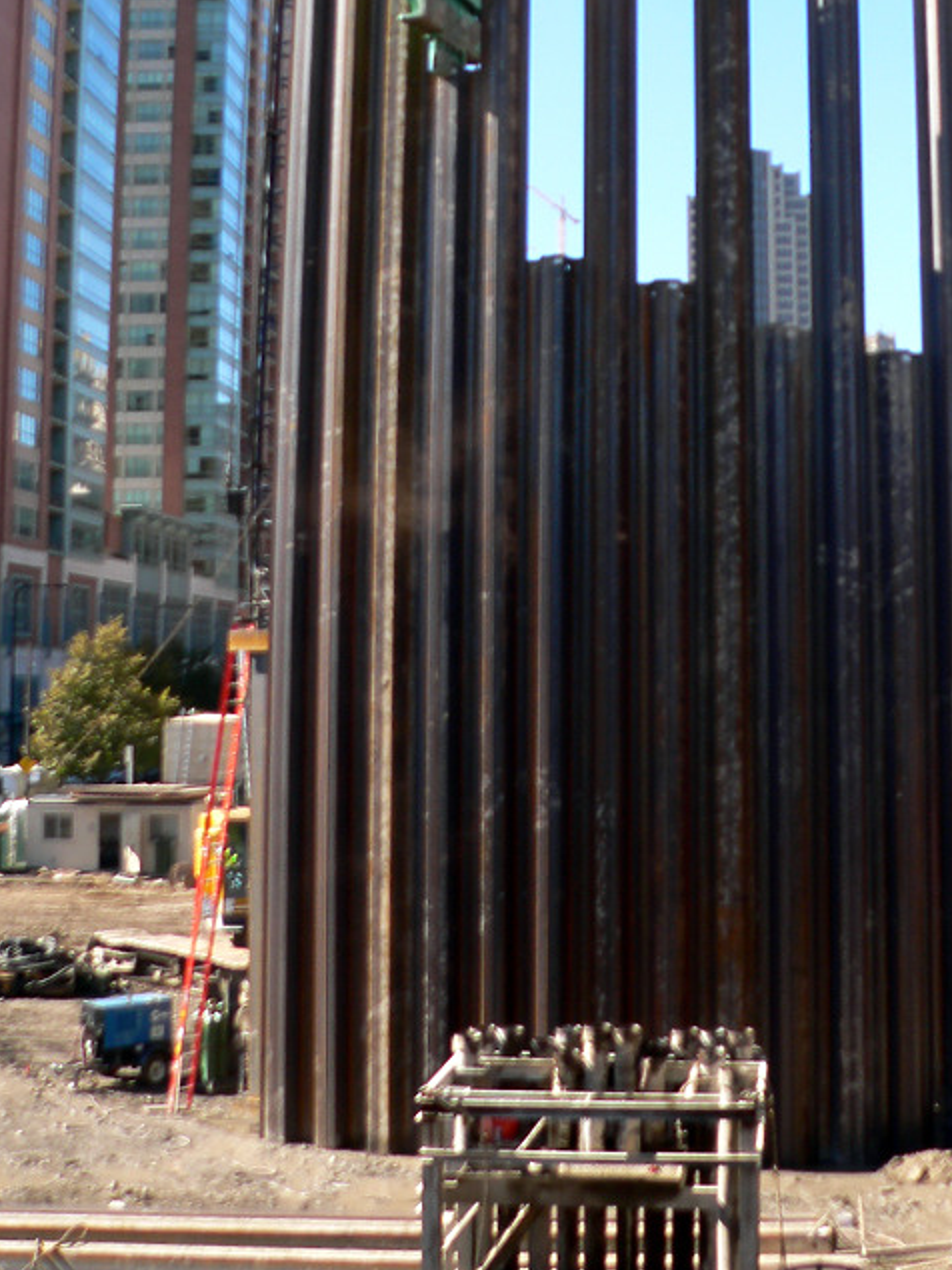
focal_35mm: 51
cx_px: 673
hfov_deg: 28.3
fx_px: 1871
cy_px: 416
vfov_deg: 37.1
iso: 80
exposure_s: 1/200
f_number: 4
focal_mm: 6
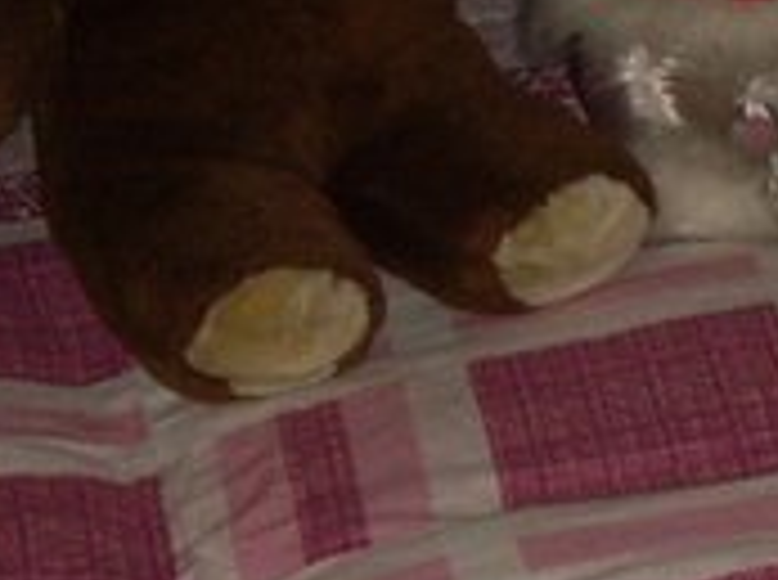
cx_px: 805
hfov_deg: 9.6
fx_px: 4575
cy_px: 962
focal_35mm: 204
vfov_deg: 7.1
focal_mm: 9
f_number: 3.3
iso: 200
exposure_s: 1/60
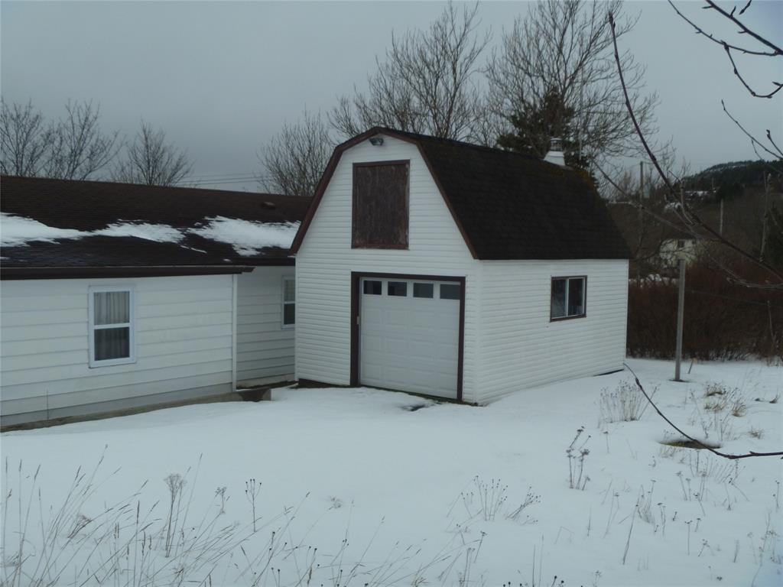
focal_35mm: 35
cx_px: 392
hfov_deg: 52.6
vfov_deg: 40.7
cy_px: 294
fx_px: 792
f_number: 4.5
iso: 80
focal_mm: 6.3
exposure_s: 1/200
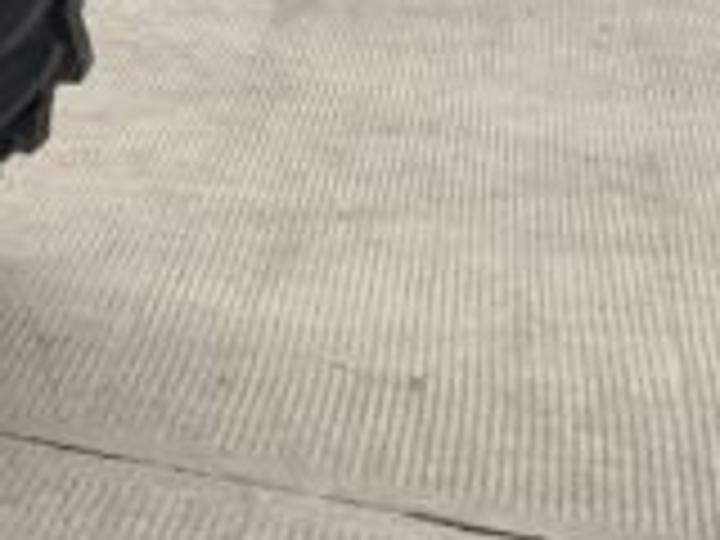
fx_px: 2413
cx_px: -652
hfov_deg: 14.5
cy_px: -378
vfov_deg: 11.9
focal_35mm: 116
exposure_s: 1/2959
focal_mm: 3
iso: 20
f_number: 1.8
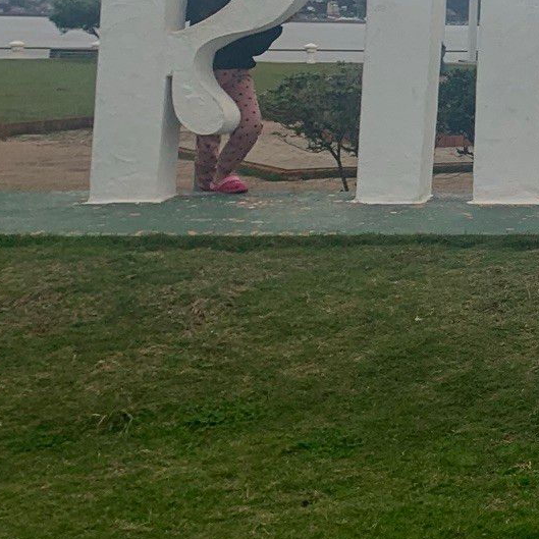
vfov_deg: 18.6
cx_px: 982
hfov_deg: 16.3
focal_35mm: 89
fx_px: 1568
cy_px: -84
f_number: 1.8
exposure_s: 1/2611
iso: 25
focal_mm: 4.25
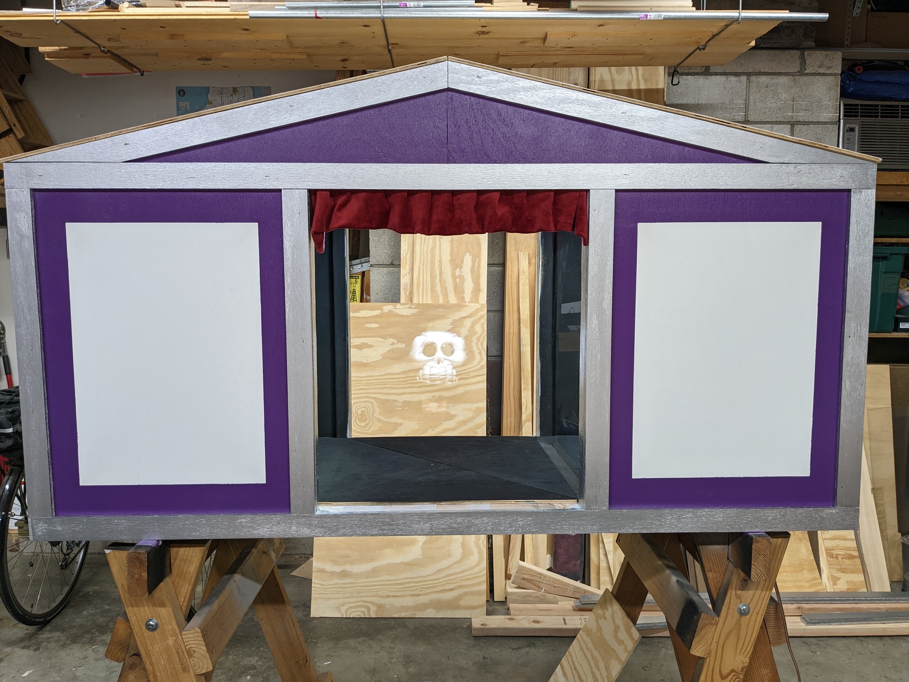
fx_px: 709
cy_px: 341
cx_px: 454
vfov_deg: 51.4
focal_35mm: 27
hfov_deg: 65.3
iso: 64
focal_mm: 4.38
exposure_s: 1/24
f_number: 1.73
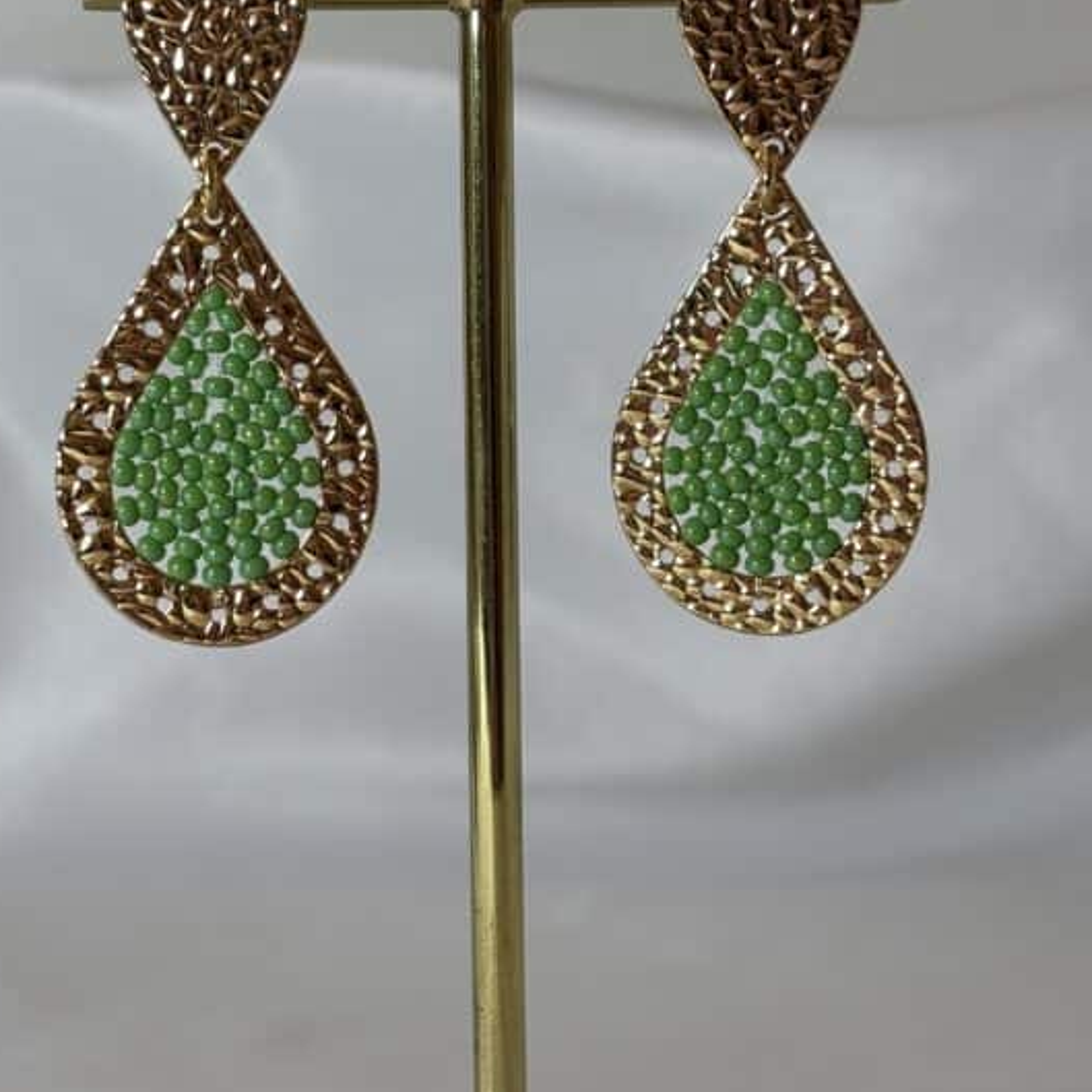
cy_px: 394
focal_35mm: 89
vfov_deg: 19.5
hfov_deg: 19.5
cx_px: 497
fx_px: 3176
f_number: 1.6
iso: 25
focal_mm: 5.96
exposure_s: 1/103
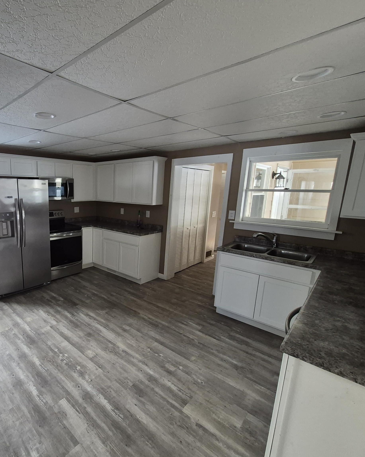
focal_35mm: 17
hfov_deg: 72.5
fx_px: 230
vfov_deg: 89.6
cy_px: 228
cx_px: 99
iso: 200
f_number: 2.2
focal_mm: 1.74
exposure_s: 1/60
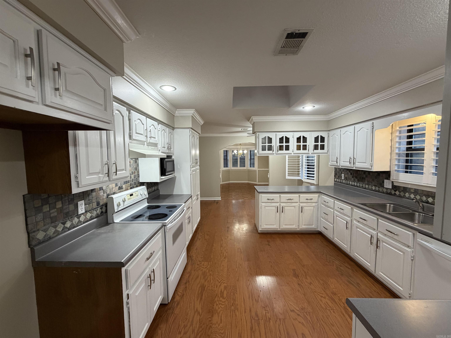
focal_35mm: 14
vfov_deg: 85.7
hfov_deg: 102.1
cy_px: 169
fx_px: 182
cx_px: 226
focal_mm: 2.22
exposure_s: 1/60
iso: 250
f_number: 2.2
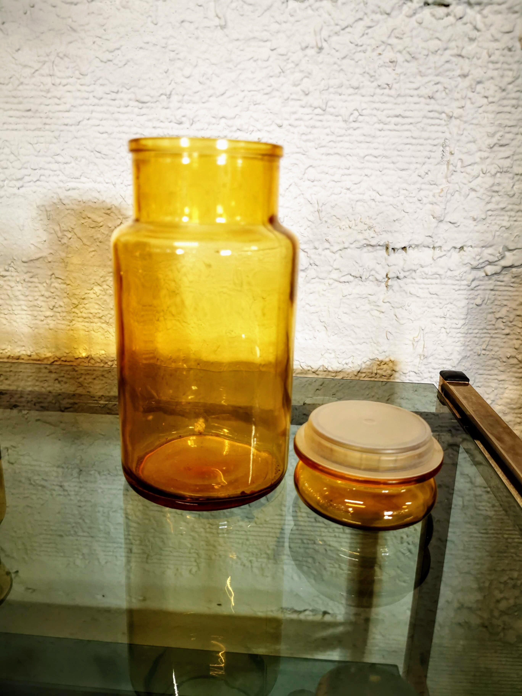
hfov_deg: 51.4
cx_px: 261
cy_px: 348
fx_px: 543
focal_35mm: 27
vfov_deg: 65.3
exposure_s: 1/120
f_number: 1.6
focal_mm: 5.56
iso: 200
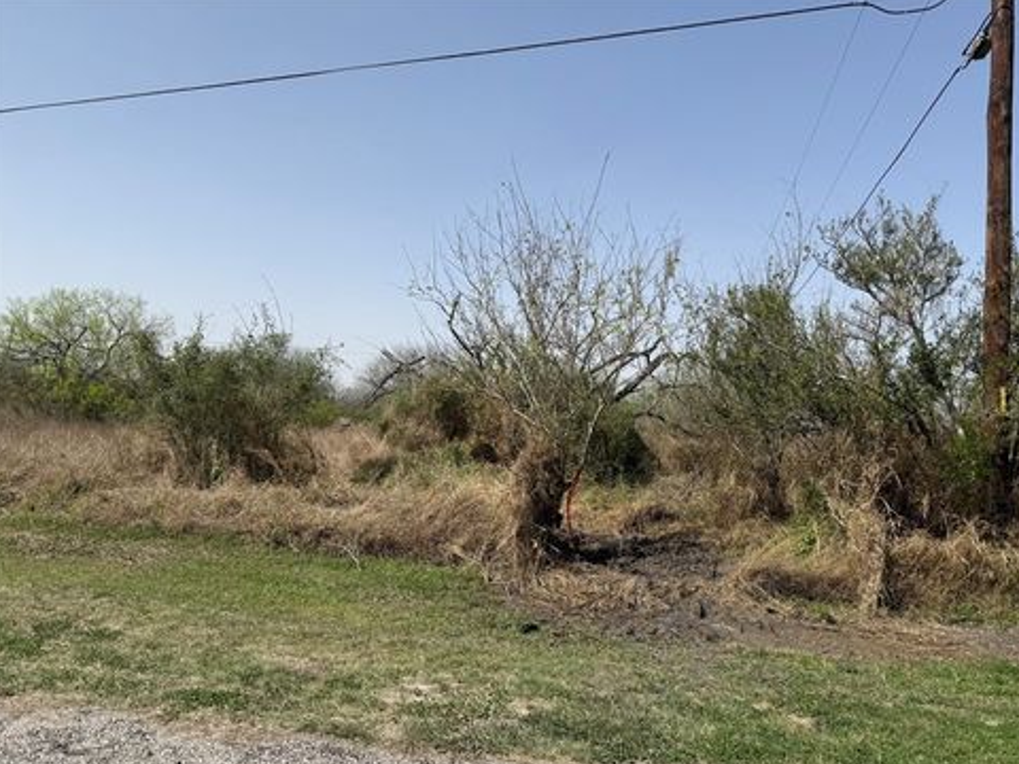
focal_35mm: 25
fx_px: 736
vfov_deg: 54.9
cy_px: 392
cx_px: 518
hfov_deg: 69.4
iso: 80
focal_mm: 6.76
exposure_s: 1/5319
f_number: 1.78
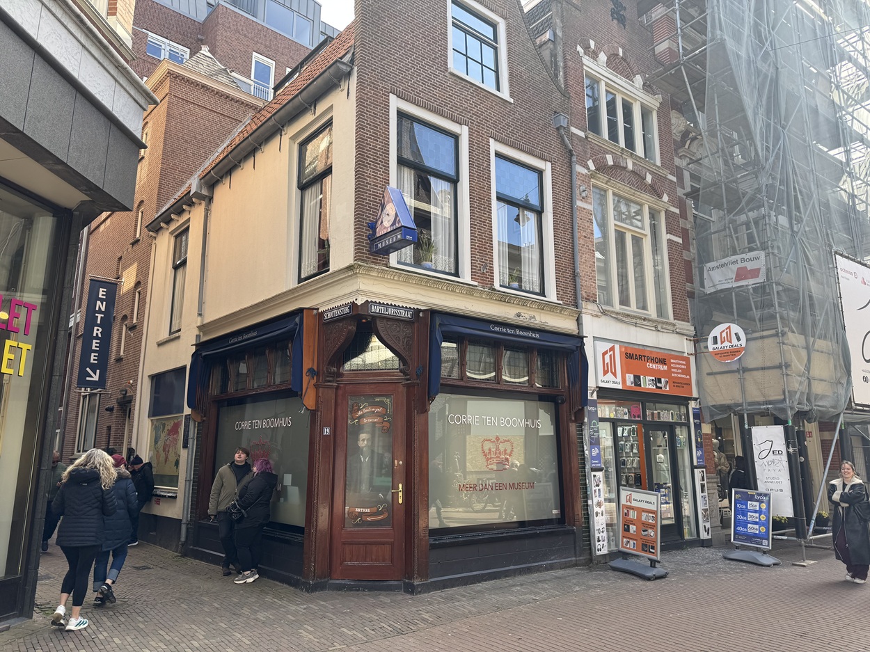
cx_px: 435
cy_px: 326
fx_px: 603
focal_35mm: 24
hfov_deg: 71.6
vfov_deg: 56.8
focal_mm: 6.76
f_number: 1.78
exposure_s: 1/723
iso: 80
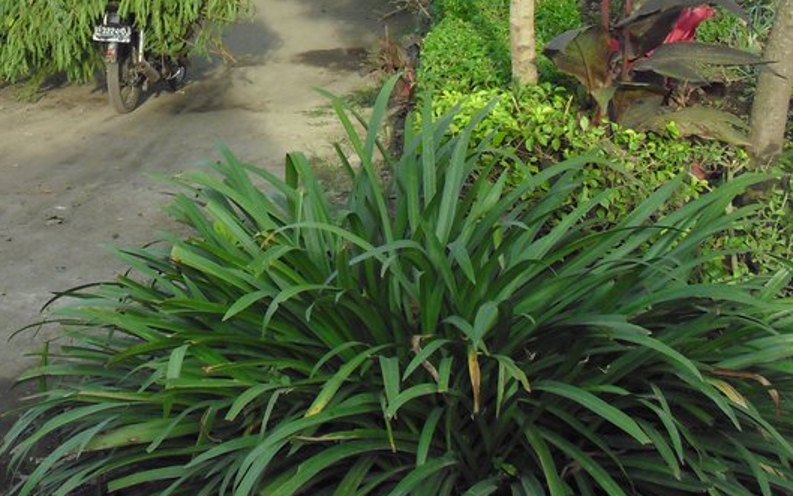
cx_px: 114
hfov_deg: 25.8
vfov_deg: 16.2
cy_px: -58
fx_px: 1686
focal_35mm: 78
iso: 100
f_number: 2.8
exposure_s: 1/250
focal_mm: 6.2
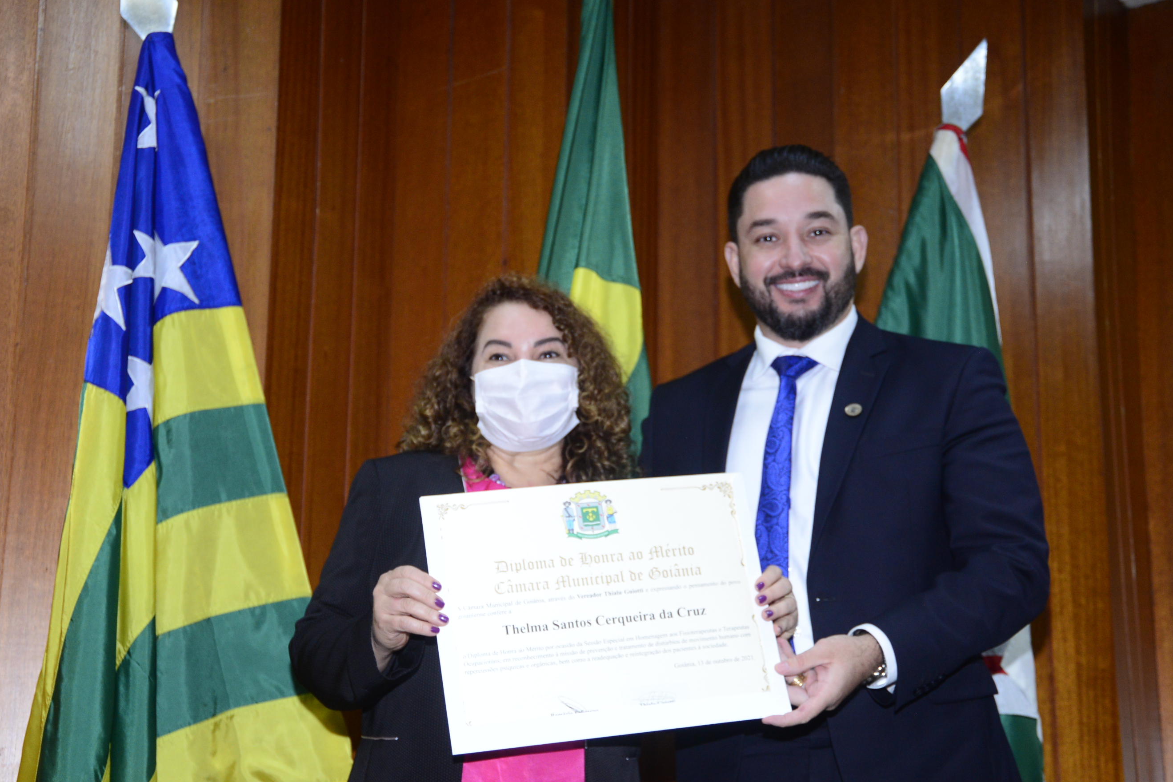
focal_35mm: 57
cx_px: 573
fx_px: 1858
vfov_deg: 23.8
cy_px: 441
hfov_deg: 35.0
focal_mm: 50
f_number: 4.8
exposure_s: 1/125
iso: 2000
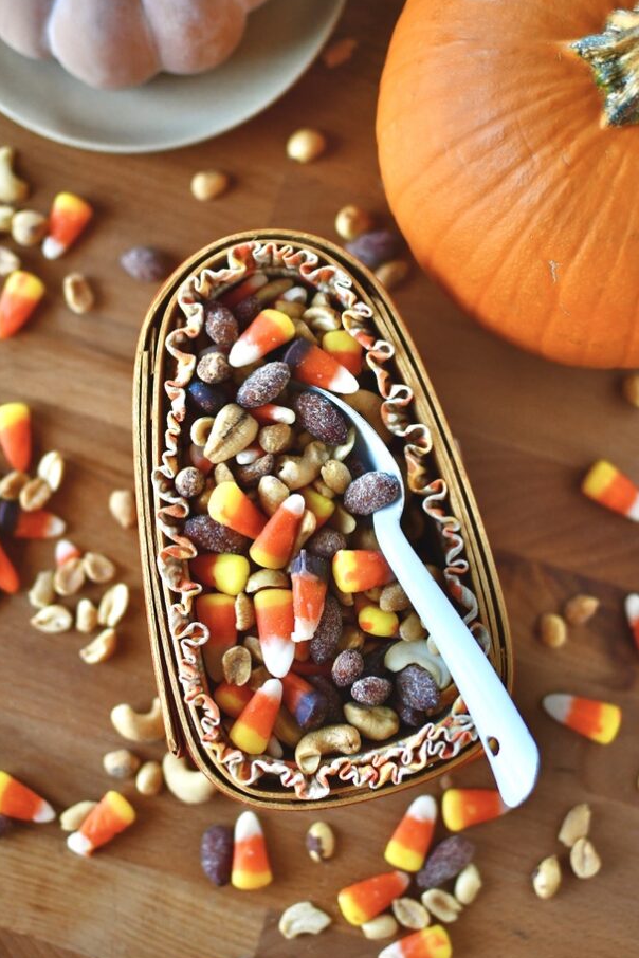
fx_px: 1651
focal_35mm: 62
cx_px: 343
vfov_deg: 32.4
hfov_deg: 21.9
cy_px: 425
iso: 1000
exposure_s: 1/400
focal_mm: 35
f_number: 2.5
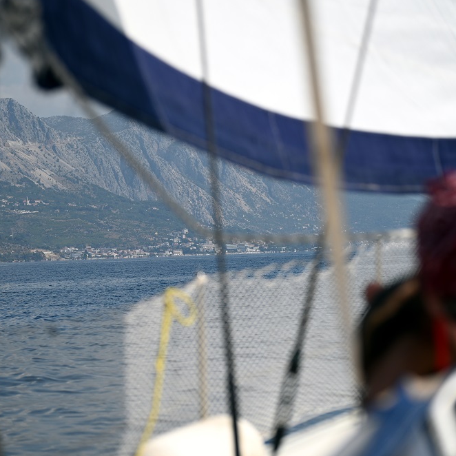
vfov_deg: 11.7
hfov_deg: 11.7
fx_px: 2221
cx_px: 250
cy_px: 228
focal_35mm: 149
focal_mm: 116
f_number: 4.8
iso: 100
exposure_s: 1/1600
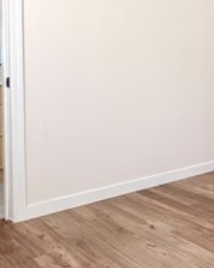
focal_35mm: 46
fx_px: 364
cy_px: 79
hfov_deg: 26.7
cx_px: 290
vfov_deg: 39.6
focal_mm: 2.22
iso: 64
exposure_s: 1/120
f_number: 2.2
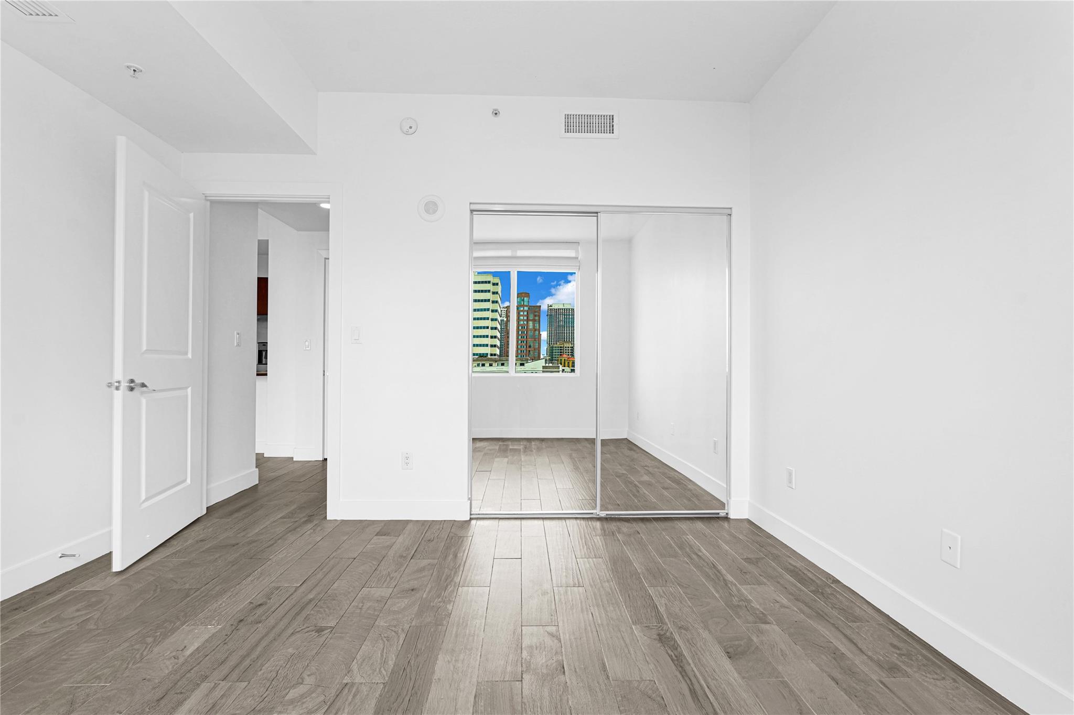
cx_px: 537
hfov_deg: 96.8
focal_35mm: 16
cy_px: 358
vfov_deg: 73.7
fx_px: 477
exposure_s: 1/30
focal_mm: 16
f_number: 7.1
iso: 320
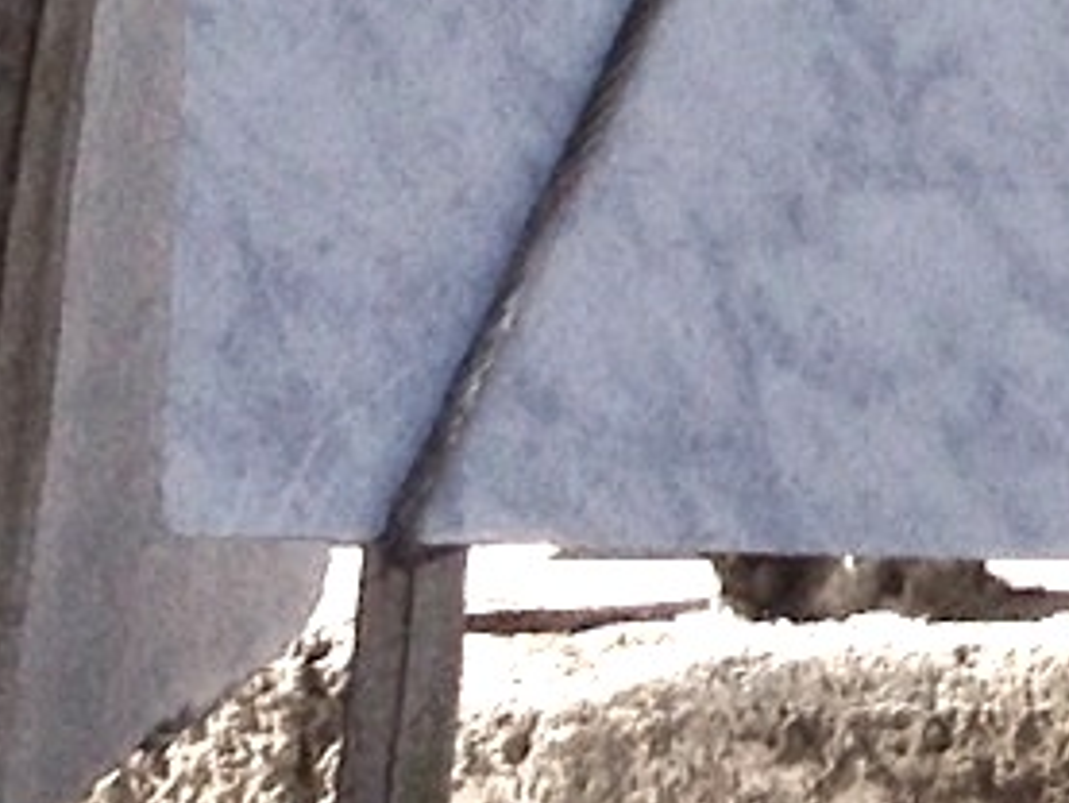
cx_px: 3797
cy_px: -1679
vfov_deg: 5.4
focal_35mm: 259
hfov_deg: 6.6
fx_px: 8002
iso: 50
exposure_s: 1/746
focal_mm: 4.28
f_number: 2.4
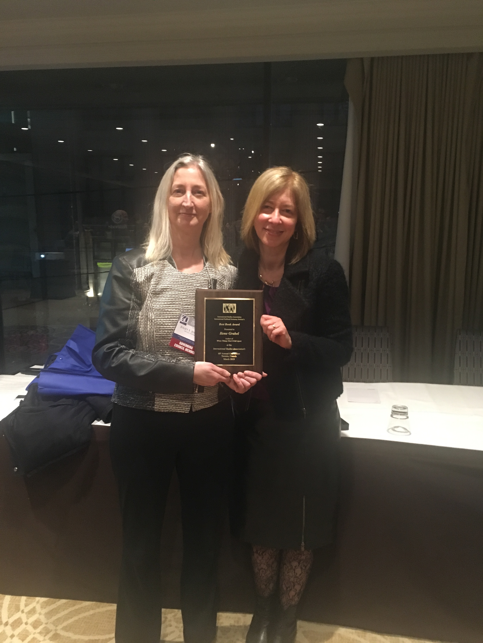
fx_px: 540
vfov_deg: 61.7
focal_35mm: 29
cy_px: 322
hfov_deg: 48.2
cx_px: 242
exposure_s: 1/15
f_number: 2.2
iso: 200
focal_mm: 4.15
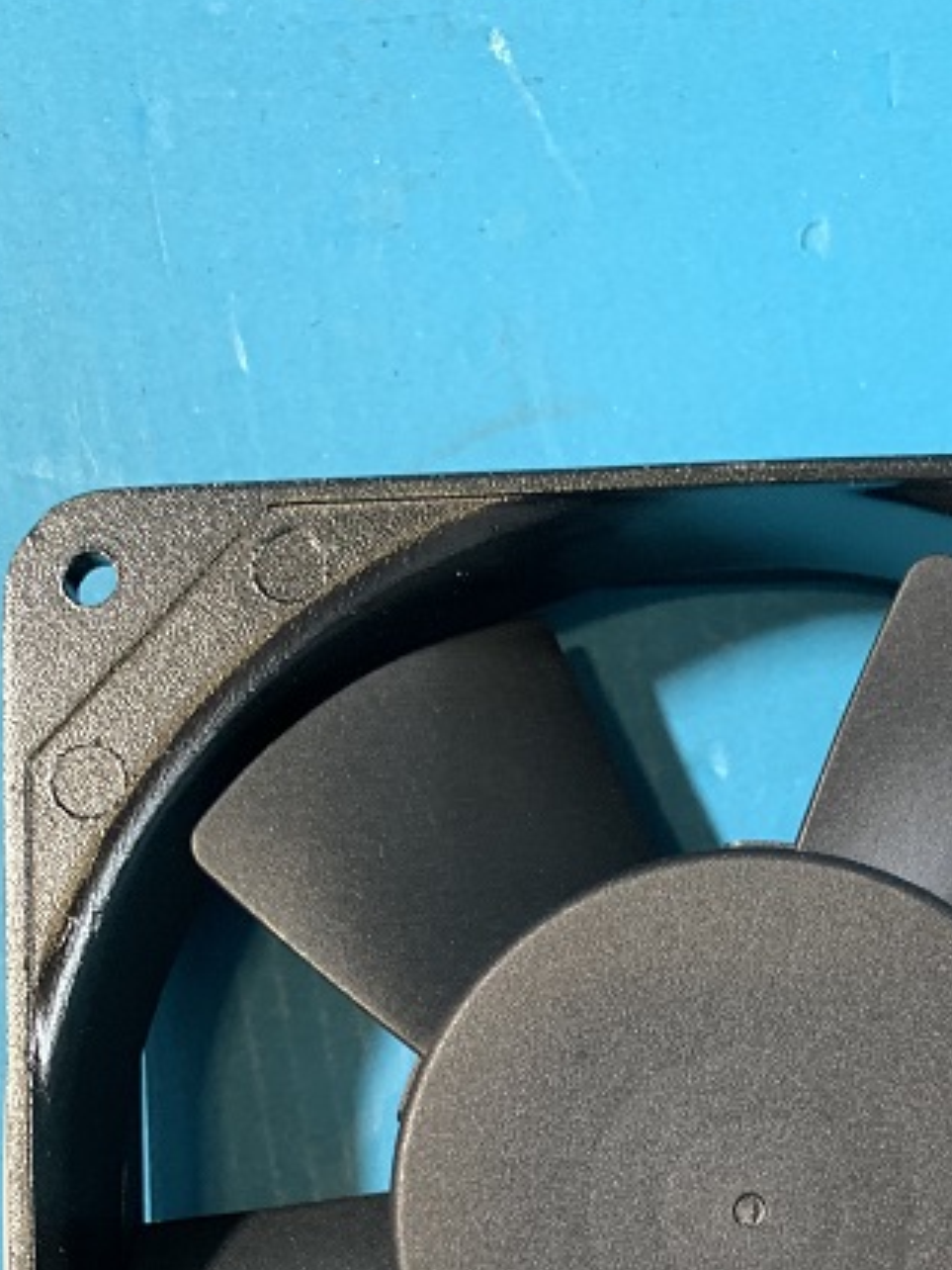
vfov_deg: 36.4
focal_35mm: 49
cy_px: 1153
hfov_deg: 29.0
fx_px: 1797
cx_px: 758
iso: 250
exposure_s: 1/60
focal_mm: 4.25
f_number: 1.8
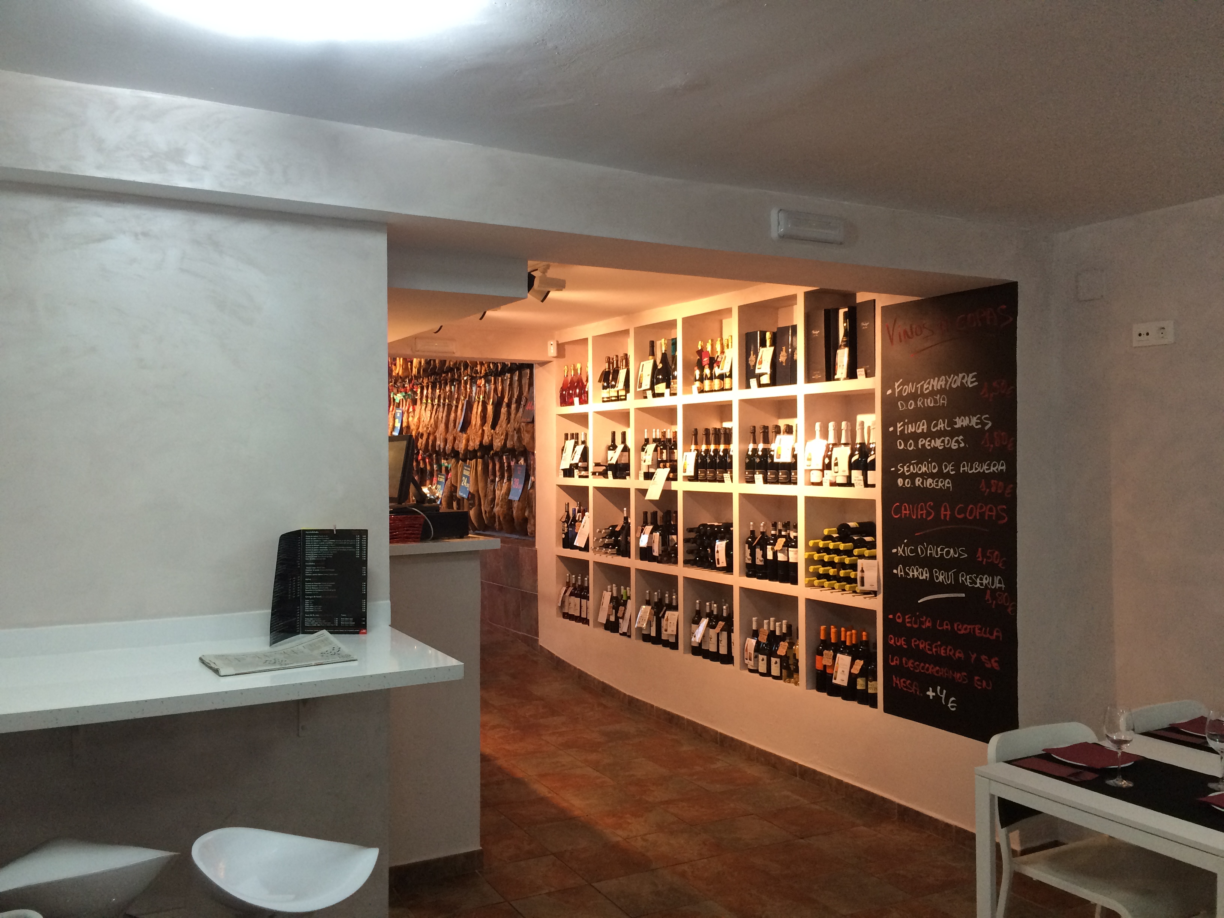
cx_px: 612
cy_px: 459
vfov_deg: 48.2
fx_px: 1025
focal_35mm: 29
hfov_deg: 61.7
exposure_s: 1/33
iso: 80
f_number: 2.2
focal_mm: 4.15
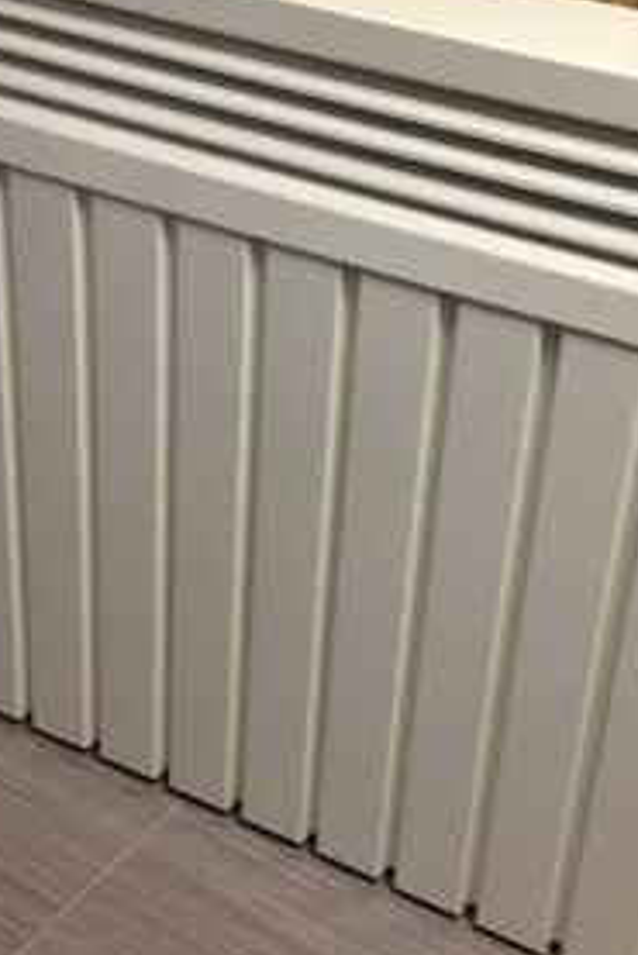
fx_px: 1673
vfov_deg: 31.8
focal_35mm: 63
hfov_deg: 21.6
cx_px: 390
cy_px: 407
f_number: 2.4
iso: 100
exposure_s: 1/20
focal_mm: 4.28
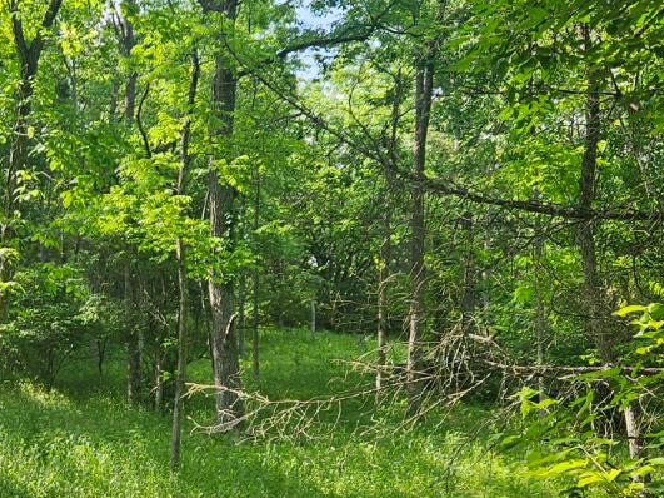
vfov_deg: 22.4
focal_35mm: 65
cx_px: 106
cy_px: 363
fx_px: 1247
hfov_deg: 29.0
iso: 25
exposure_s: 1/316
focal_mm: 5.4
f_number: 1.8
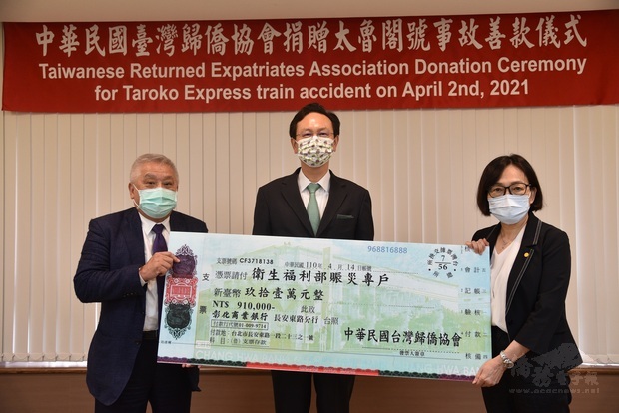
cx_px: 310
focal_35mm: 32
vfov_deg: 41.2
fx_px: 550
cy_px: 206
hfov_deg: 58.7
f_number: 4
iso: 1000
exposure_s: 1/125
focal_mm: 32
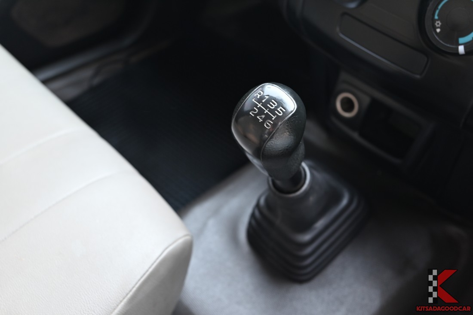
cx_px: 236
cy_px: 158
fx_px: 460
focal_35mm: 35
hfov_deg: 54.4
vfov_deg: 37.9
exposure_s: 1/60
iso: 560
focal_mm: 35
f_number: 5.6
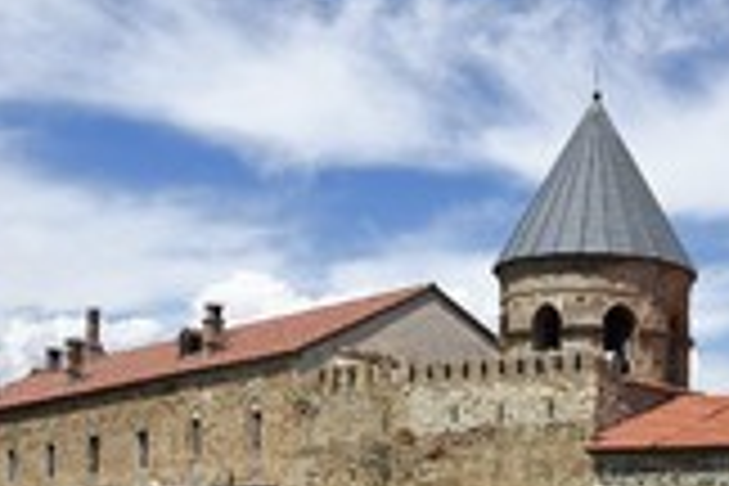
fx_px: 1579
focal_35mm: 78
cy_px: 468
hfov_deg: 24.3
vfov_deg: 17.2
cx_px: 796
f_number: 14
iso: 200
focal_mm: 30
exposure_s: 1/250
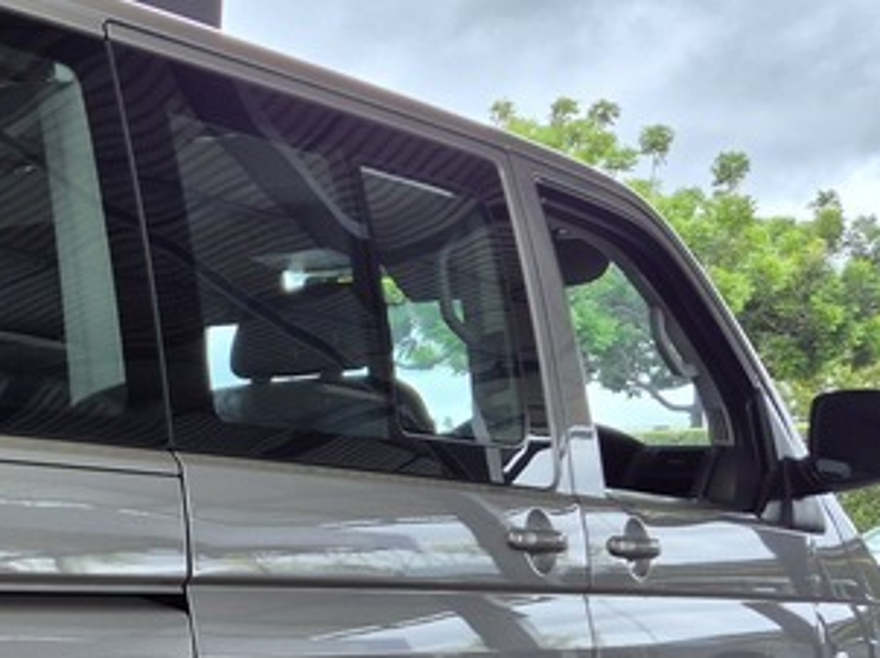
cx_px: -219
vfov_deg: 18.4
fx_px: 1981
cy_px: 670
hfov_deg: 22.7
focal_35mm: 78
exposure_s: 1/378
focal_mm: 5.4
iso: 25
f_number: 1.8
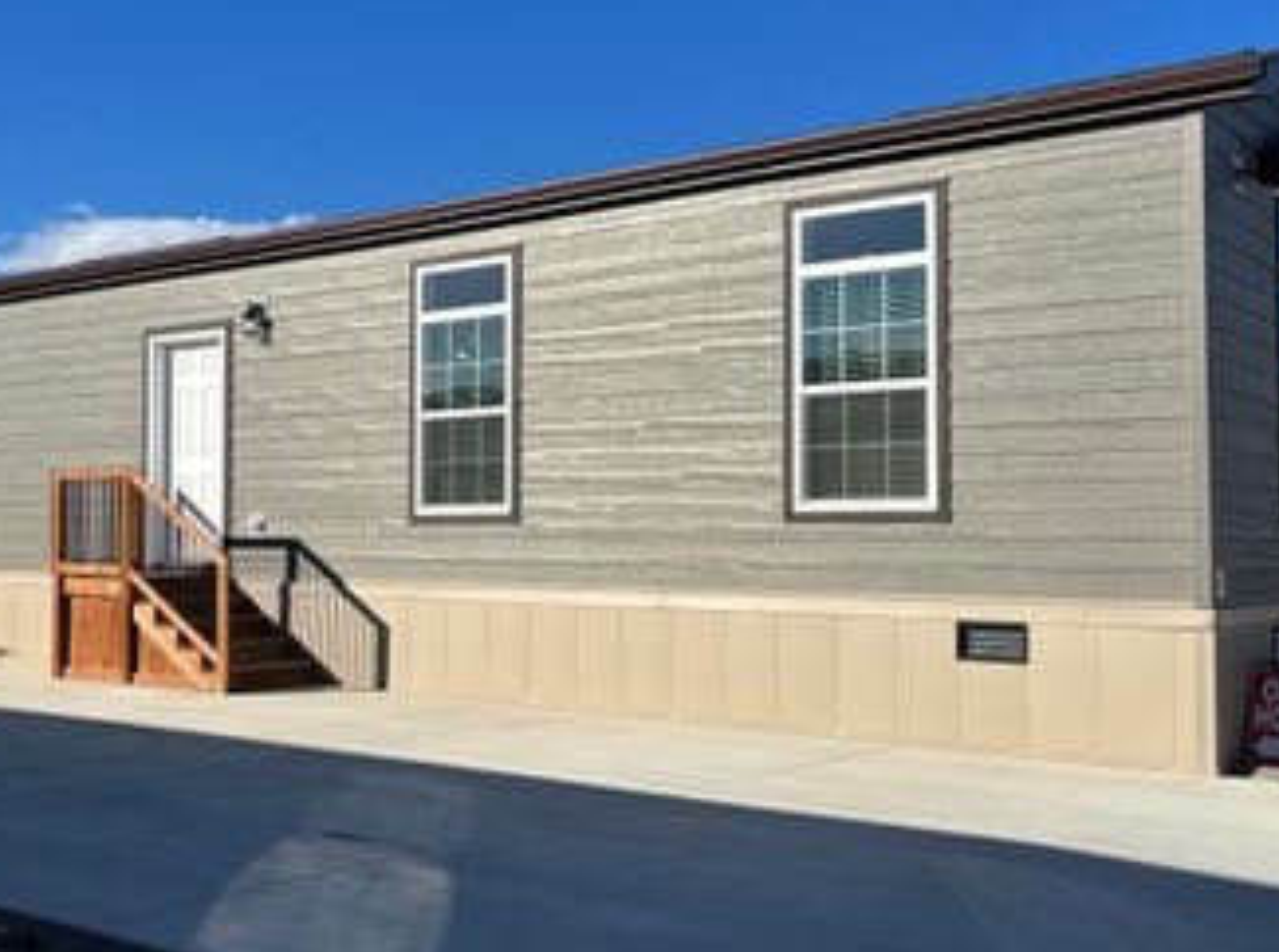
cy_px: 397
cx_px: 331
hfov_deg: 45.4
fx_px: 1474
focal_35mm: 40
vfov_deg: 35.7
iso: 50
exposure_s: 1/4630
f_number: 1.6
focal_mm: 5.96
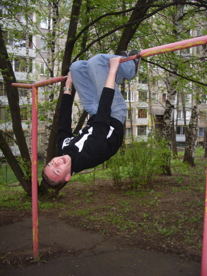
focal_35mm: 35
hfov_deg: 40.7
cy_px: 138
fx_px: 279
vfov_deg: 52.6
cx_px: 104
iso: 160
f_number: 2.6
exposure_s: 1/40
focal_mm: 5.8
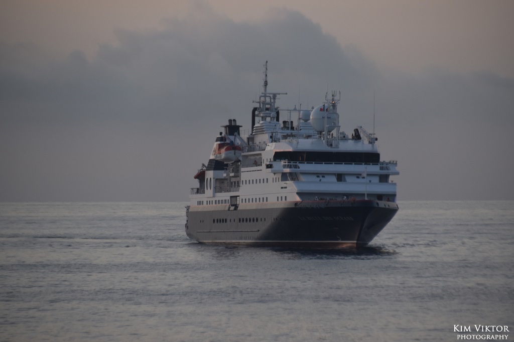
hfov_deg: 6.2
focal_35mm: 330
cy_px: 171
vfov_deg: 4.2
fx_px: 4710
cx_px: 257
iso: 400
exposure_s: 1/400
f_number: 6.3
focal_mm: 220
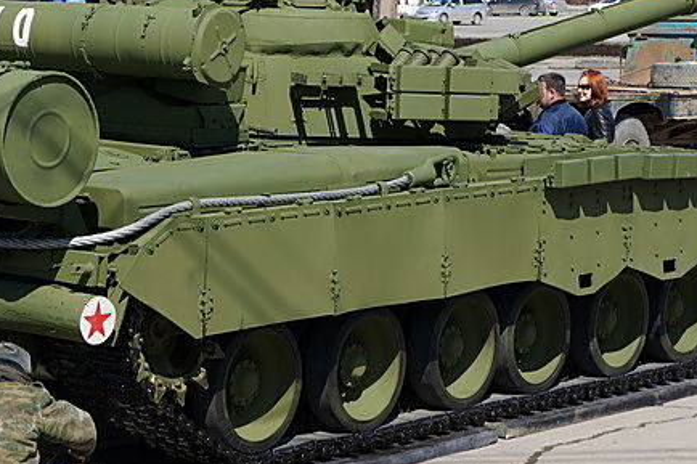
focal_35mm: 122
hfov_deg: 16.8
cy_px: 175
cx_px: 223
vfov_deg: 11.2
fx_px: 2356
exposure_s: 1/250
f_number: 9
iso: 100
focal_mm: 55
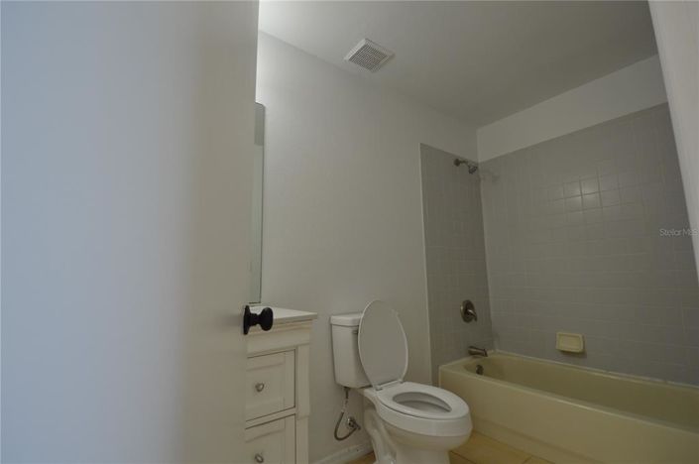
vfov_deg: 77.2
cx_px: 350
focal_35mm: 15
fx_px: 291
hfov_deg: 100.5
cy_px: 232
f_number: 5
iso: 400
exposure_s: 1/100
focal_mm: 10
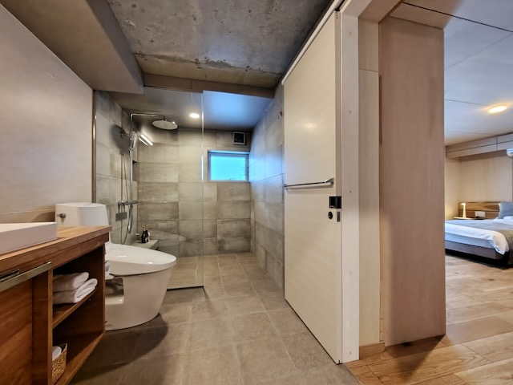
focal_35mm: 13
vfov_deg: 89.9
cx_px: 256
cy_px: 192
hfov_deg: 106.2
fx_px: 193
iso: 1968
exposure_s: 1/30
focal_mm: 2.16
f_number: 2.2
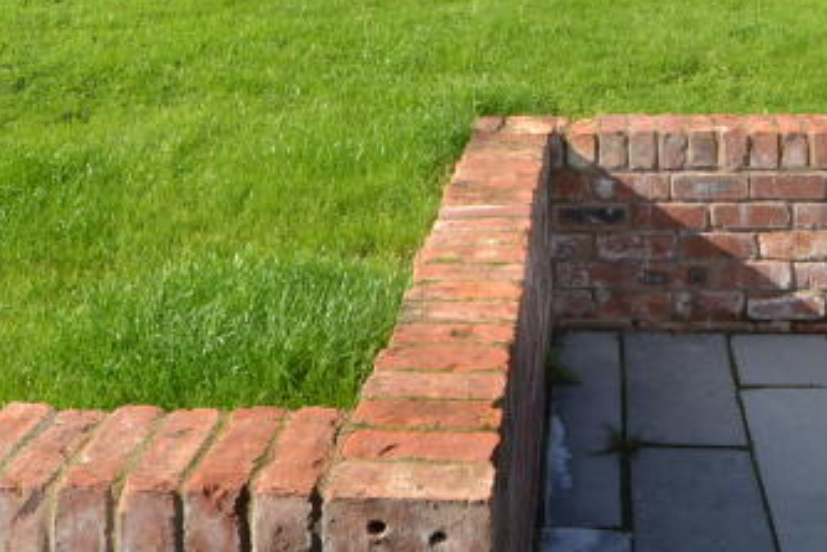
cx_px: 612
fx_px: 1057
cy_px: -120
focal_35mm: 46
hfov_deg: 41.6
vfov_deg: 26.0
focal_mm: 10
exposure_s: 1/200
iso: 100
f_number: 7.1
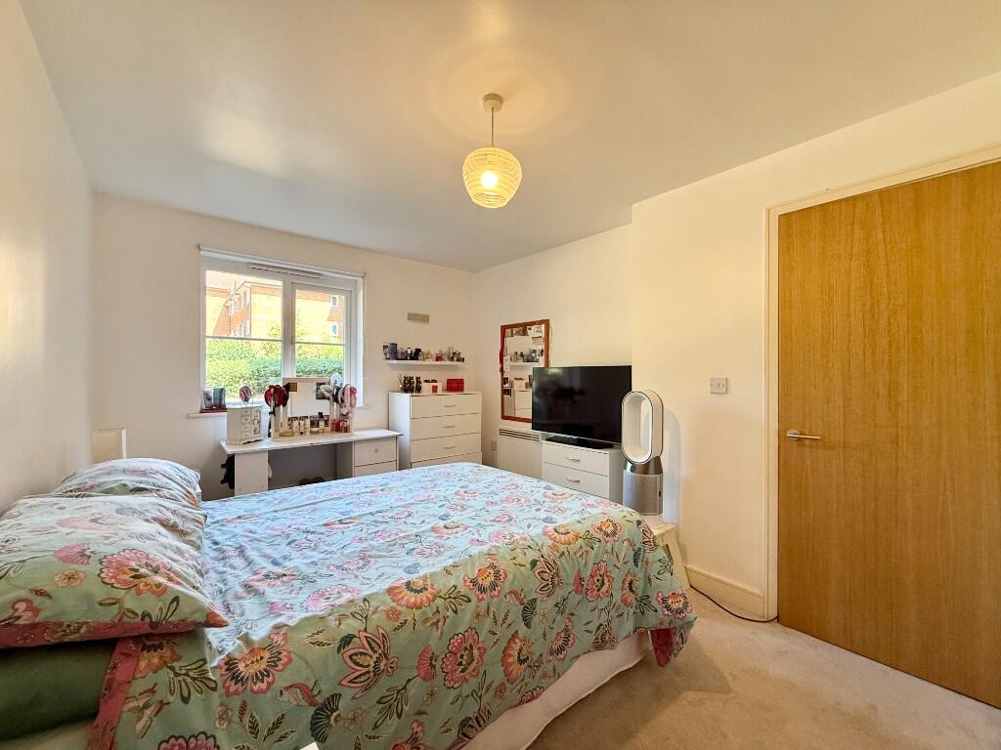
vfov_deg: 85.7
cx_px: 500
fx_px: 405
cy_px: 375
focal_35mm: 14
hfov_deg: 102.1
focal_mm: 2.22
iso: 250
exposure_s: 1/100
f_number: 2.2
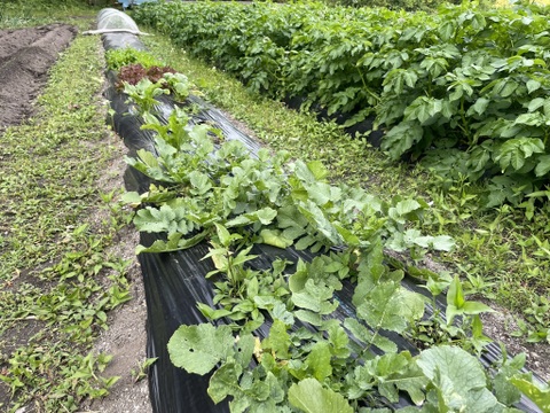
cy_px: 206
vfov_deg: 53.1
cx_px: 275
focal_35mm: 26
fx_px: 413
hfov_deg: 67.3
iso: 40
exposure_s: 1/121
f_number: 1.6
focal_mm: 4.2
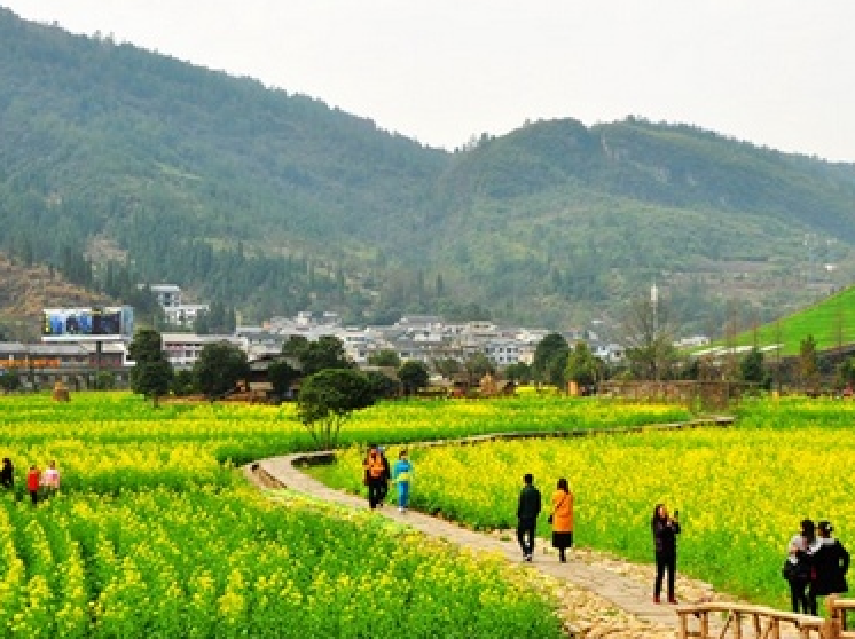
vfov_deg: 21.7
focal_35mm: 68
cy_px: 263
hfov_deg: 28.7
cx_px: 513
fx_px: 1669
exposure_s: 1/320
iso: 200
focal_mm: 35
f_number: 9
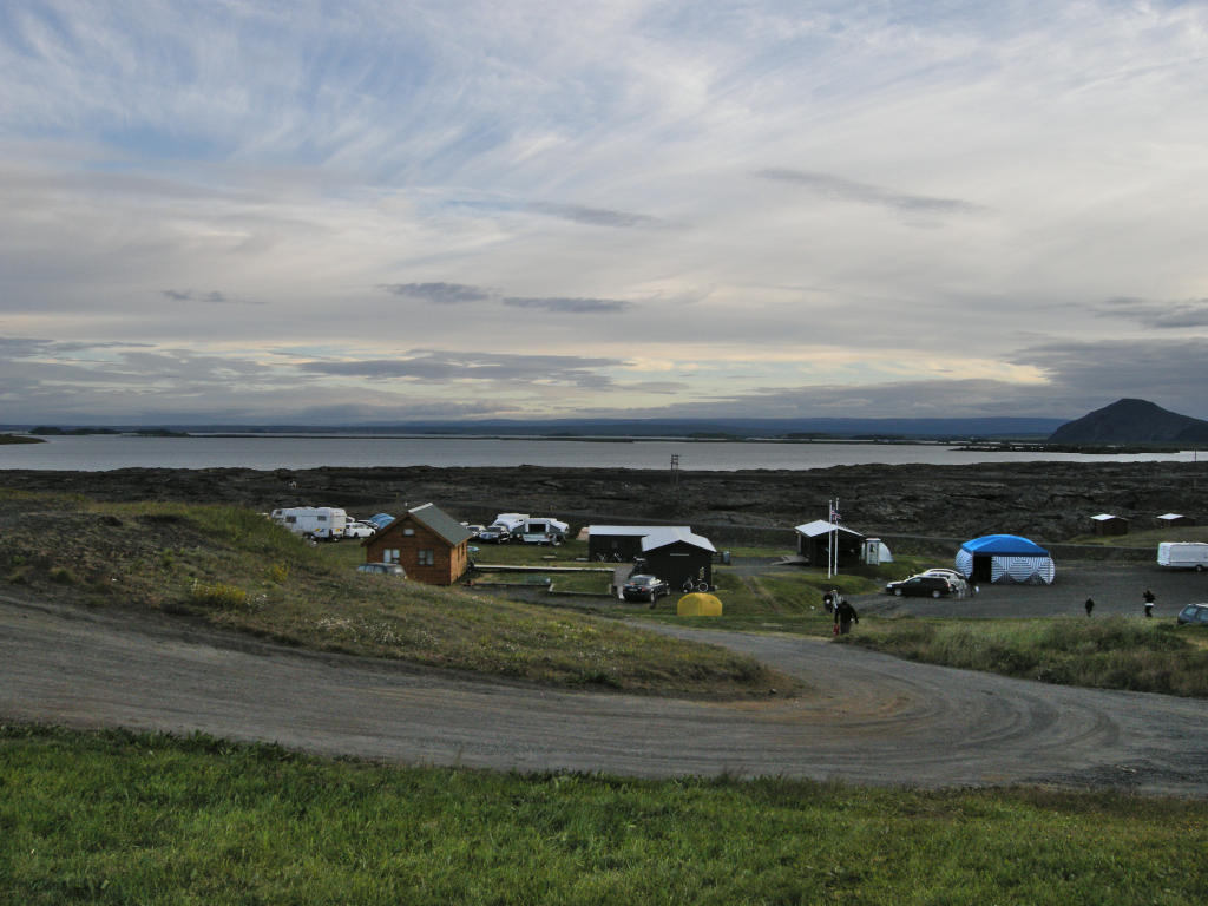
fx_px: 1221
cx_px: 604
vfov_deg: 40.7
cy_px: 453
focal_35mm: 35
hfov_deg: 52.6
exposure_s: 1/180
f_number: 4.8
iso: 100
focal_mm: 7.5
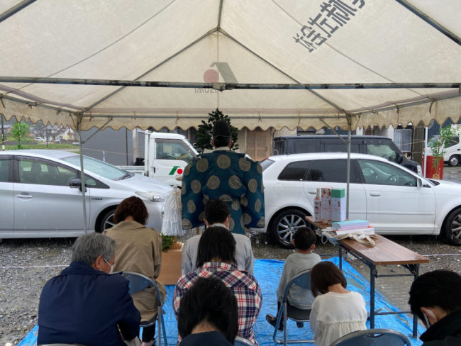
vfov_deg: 53.1
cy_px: 173
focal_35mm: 26
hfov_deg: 67.3
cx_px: 230
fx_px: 346
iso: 50
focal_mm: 4.25
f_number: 1.8
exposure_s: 1/122
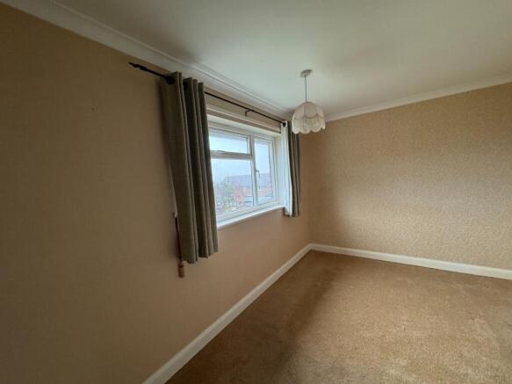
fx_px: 207
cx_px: 256
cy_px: 192
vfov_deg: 85.7
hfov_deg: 102.1
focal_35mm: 14
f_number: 2.2
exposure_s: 1/77
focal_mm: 2.22
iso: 320
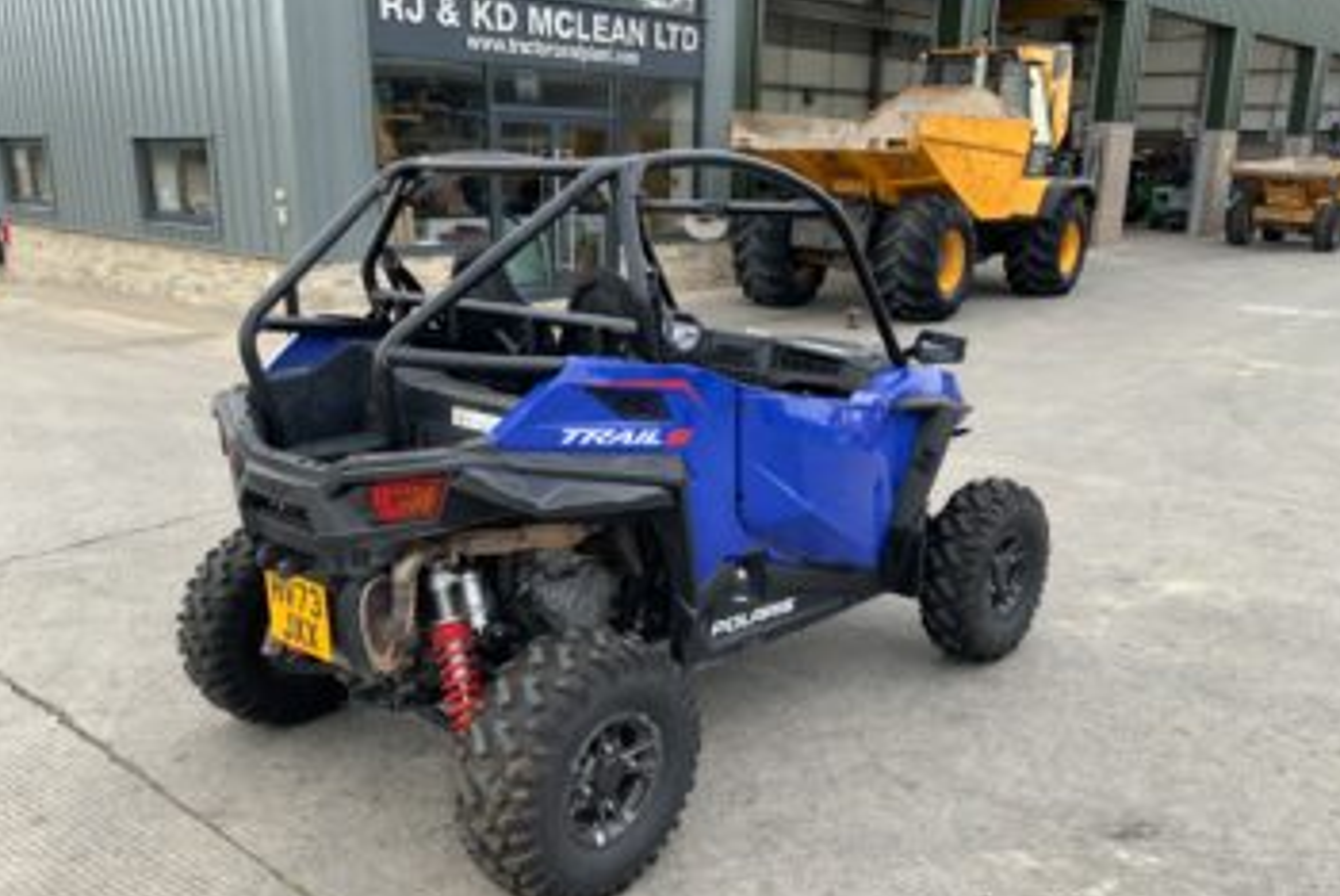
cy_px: 513
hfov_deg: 60.2
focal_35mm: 31
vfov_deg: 42.3
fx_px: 1155
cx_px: 670
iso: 40
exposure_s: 1/122
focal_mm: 3
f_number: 1.8
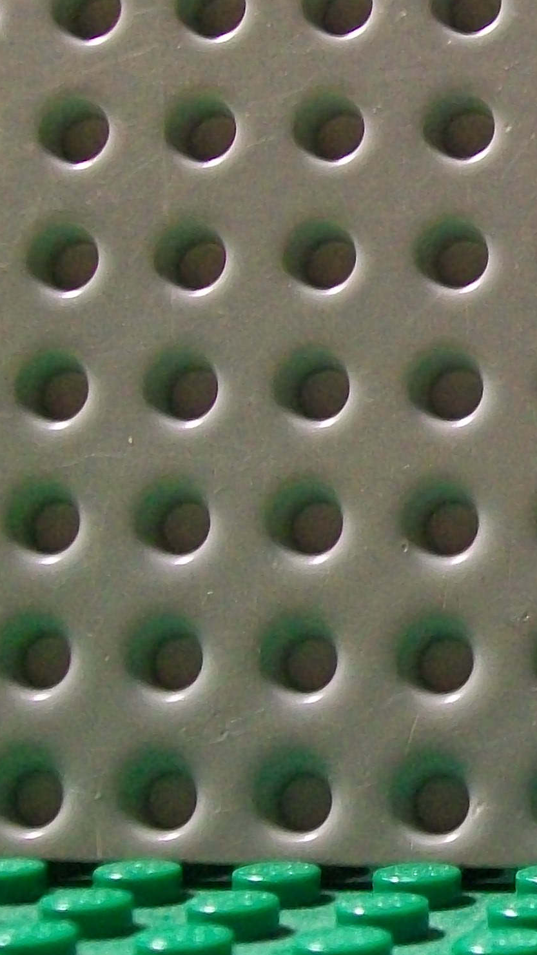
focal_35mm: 92
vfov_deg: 23.1
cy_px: 348
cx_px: 973
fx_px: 2328
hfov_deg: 12.1
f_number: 2.7
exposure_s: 1/8
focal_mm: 6
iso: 200
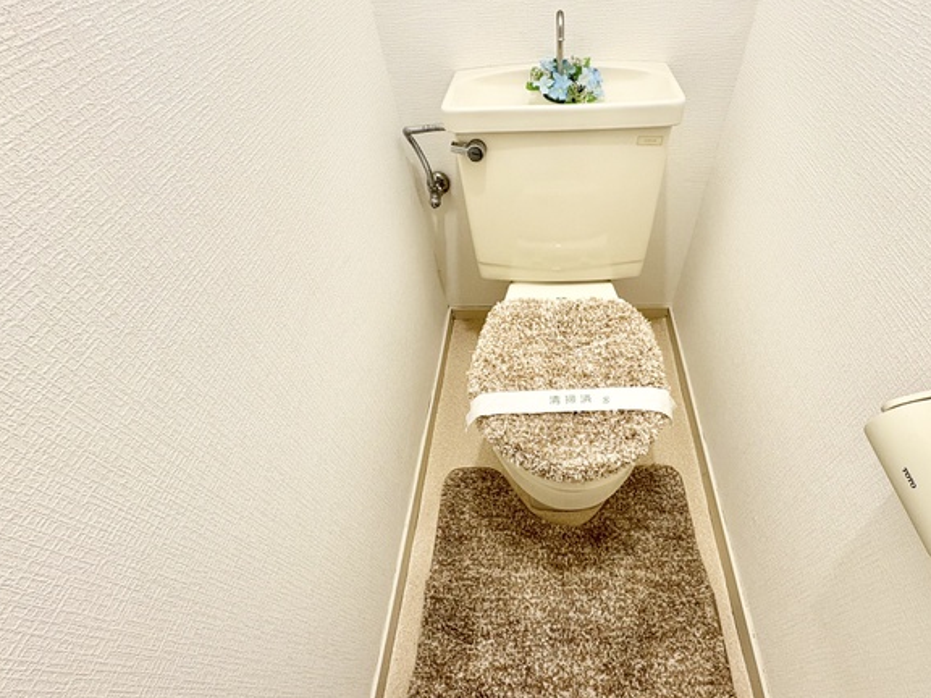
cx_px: 532
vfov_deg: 74.7
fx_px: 457
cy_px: 338
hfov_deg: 90.4
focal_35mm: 17
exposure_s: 1/60
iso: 125
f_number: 2.2
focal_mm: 2.22
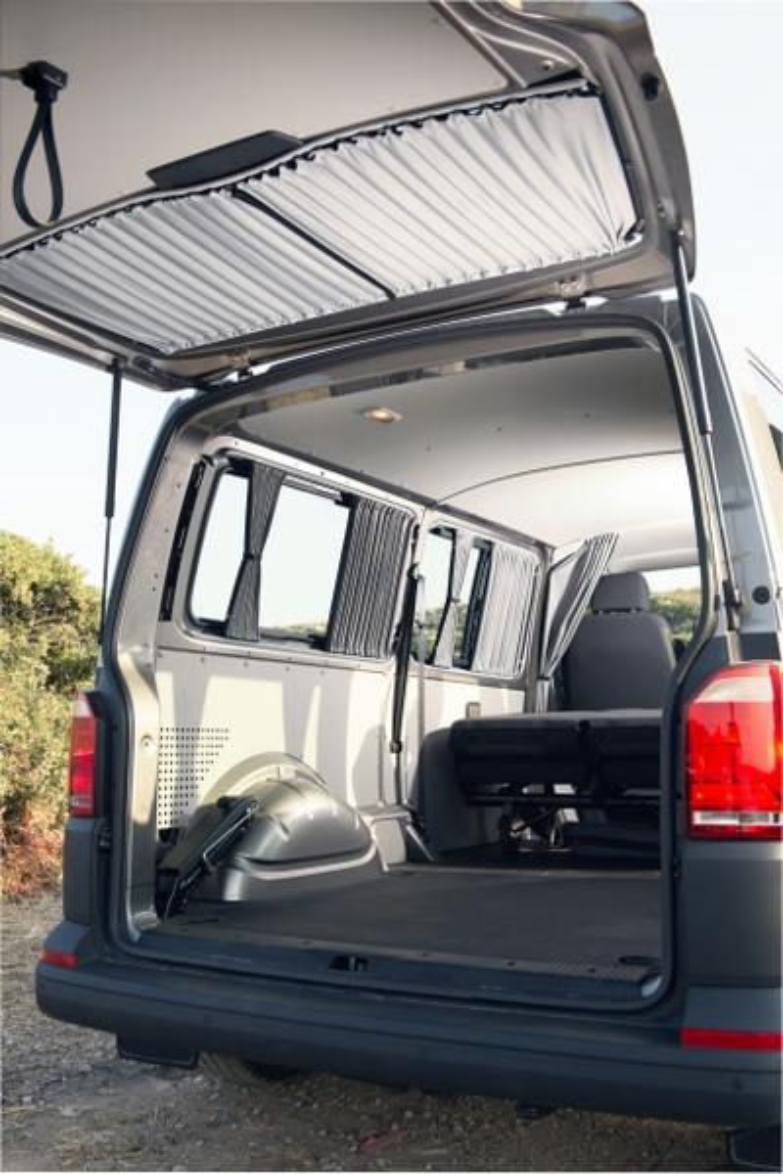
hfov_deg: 37.9
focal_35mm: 35
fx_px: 1142
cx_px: 392
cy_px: 587
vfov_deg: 54.4
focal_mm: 35
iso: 80
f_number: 7.1
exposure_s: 1/60
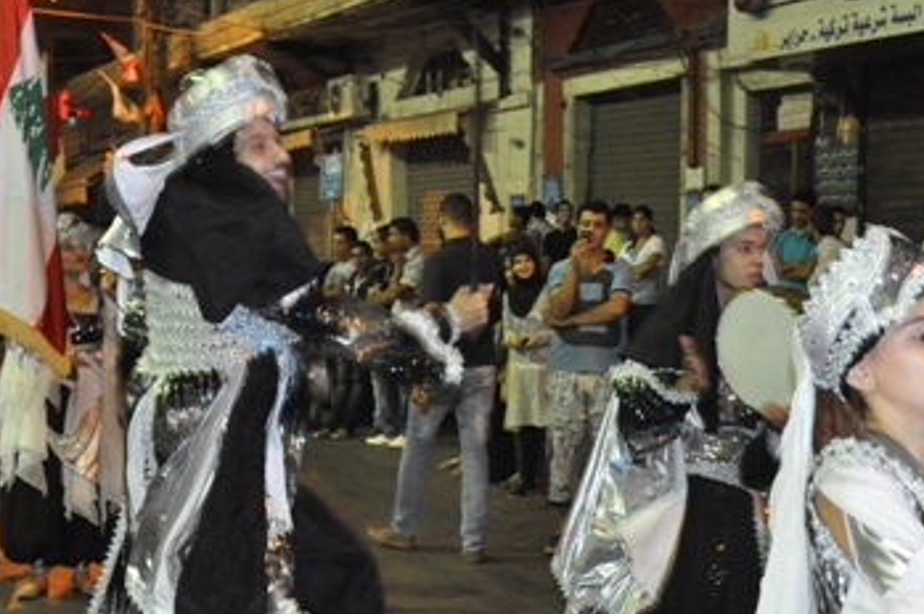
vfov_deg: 20.5
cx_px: 487
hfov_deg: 30.5
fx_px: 1692
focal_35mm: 66
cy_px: 419
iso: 3200
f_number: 5.6
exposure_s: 1/60
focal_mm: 24
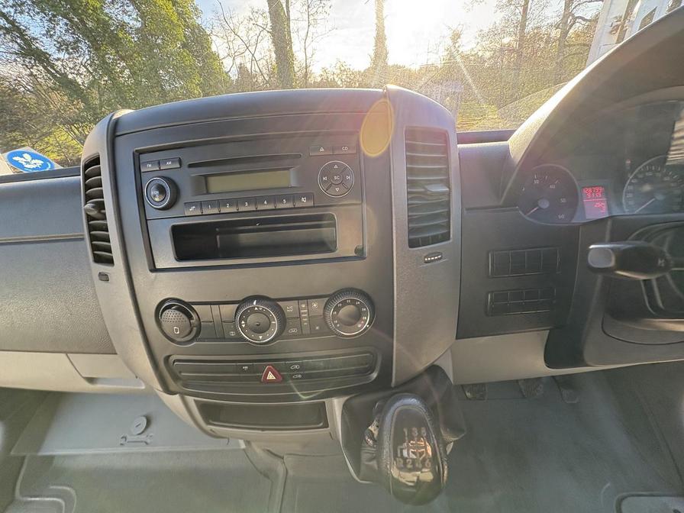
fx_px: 277
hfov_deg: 102.1
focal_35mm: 14
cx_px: 342
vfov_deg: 85.7
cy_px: 256
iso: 64
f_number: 2.2
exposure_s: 1/134
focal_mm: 2.22
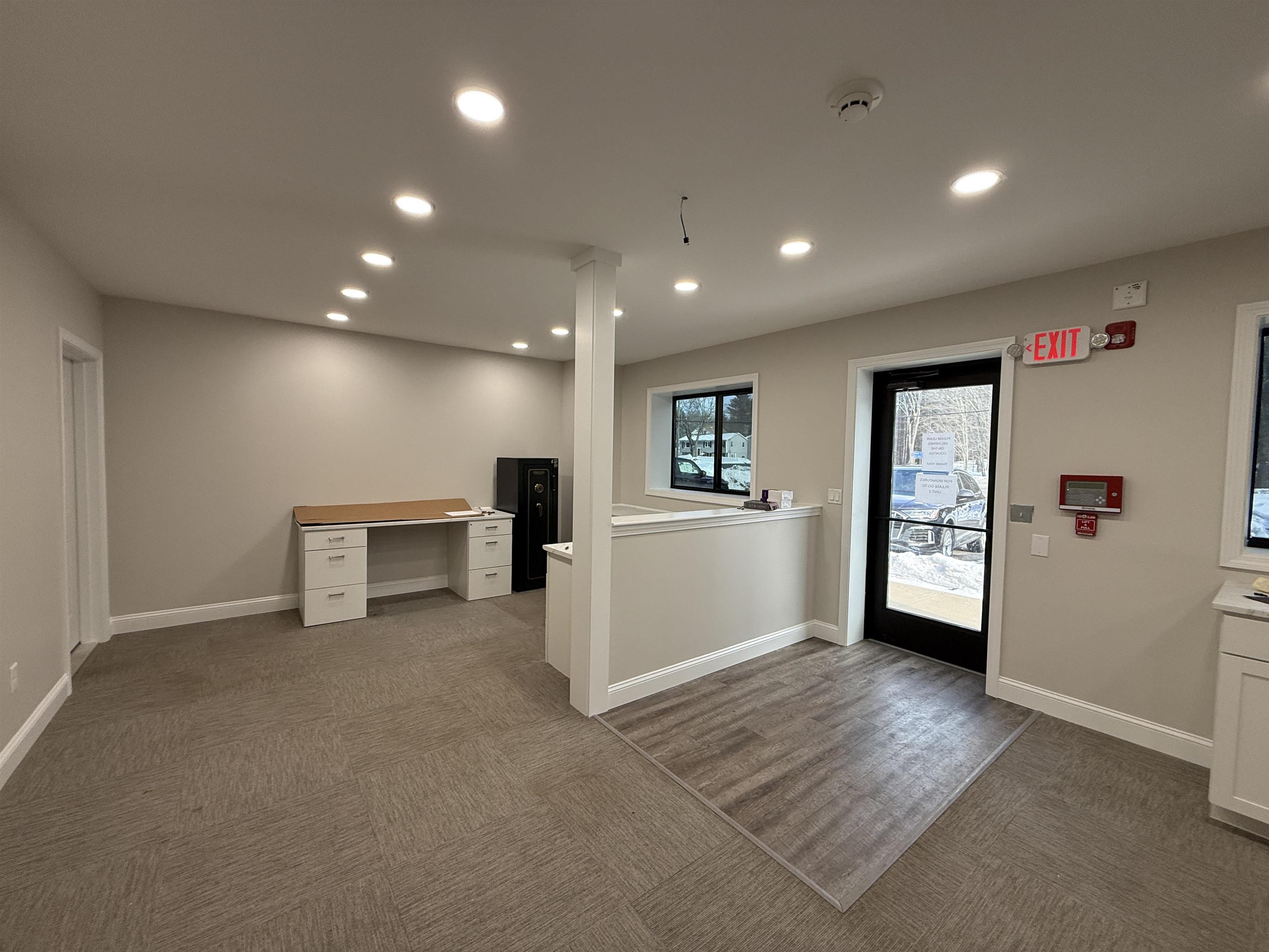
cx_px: 634
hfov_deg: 102.1
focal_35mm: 14
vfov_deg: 85.7
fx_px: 513
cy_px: 476
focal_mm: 2.22
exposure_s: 1/120
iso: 125
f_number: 2.2
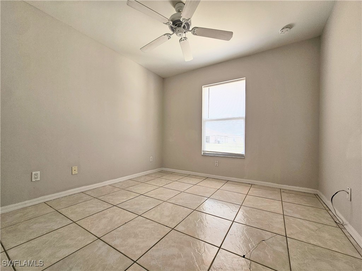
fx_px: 136
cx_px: 181
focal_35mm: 13
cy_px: 136
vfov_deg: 89.9
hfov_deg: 106.2
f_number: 2.2
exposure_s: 1/129
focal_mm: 2.2
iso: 50
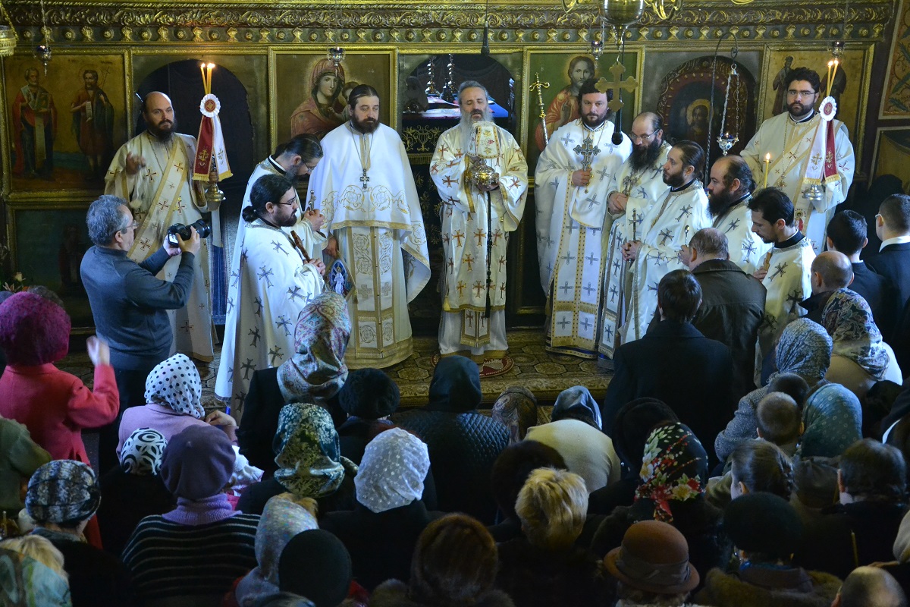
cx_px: 455
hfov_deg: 35.1
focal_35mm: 57
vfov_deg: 23.8
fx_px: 1441
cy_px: 304
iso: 3200
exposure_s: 1/30
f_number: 4.5
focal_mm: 38
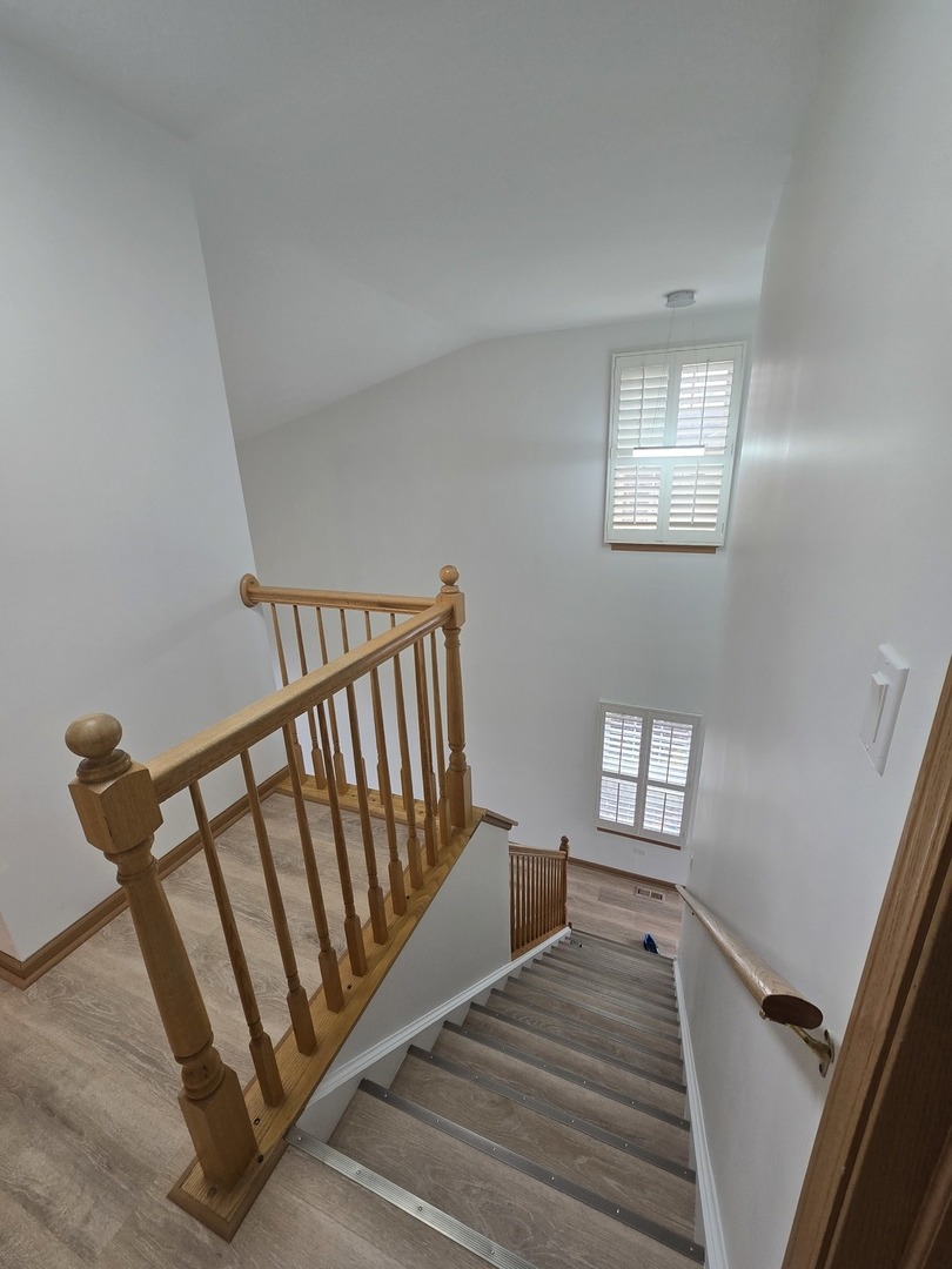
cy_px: 634
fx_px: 477
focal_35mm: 13
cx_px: 476
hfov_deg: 89.9
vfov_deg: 106.2
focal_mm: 2.2
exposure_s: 1/60
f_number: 2.2
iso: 100
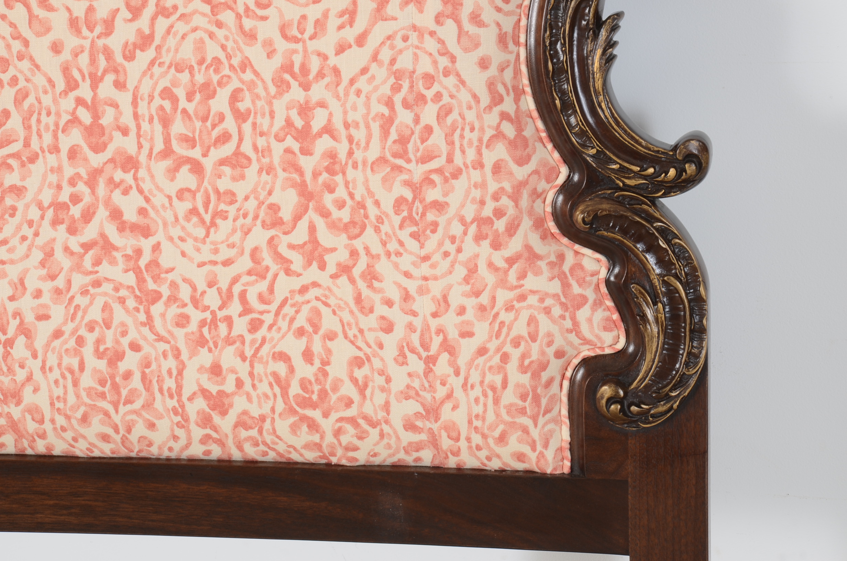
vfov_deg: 11.4
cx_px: 424
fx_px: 2817
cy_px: 280
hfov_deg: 17.1
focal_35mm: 120
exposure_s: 1/80
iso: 100
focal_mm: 80
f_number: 11
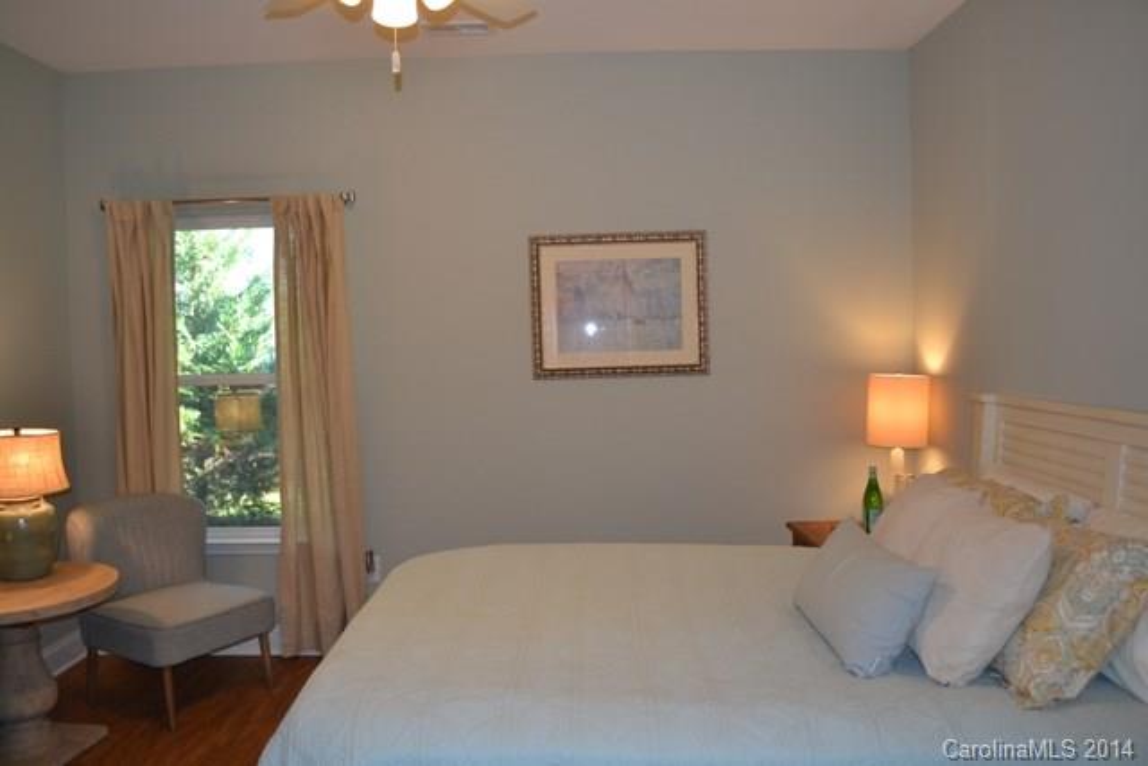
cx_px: 574
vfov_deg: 48.0
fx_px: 861
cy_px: 383
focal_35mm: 27
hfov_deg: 67.4
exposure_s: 1/60
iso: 500
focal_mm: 18
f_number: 3.5
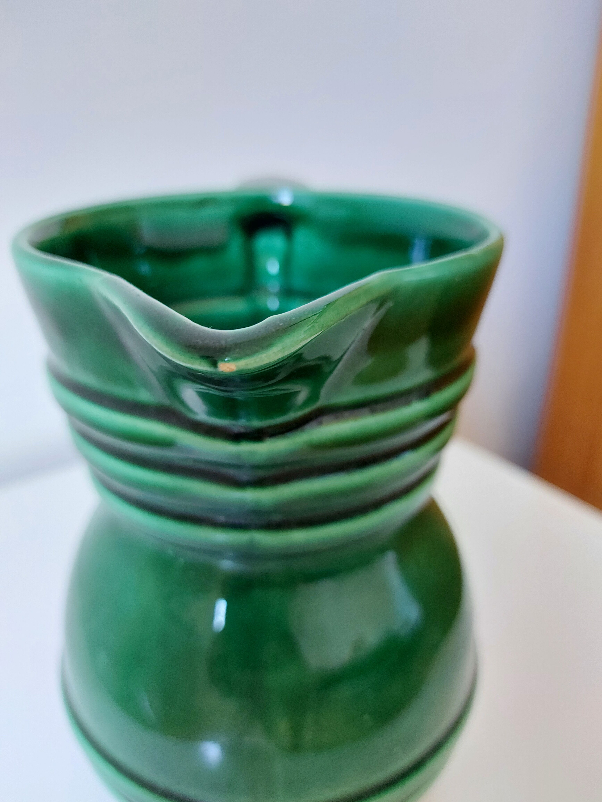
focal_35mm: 24
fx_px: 557
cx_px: 301
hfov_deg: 56.8
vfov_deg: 71.6
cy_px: 401
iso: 250
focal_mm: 5.23
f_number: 1.8
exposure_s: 1/25
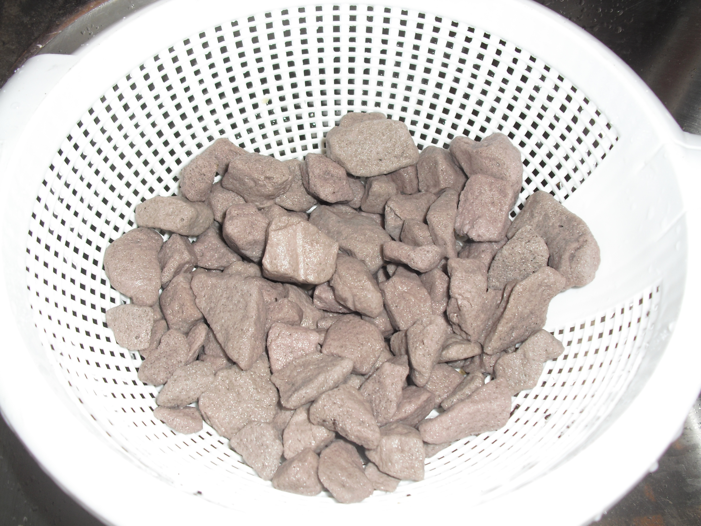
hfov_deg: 51.4
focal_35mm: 36
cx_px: 350
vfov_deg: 39.7
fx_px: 729
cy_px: 263
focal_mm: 6.3
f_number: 3.1
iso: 64
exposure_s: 1/60
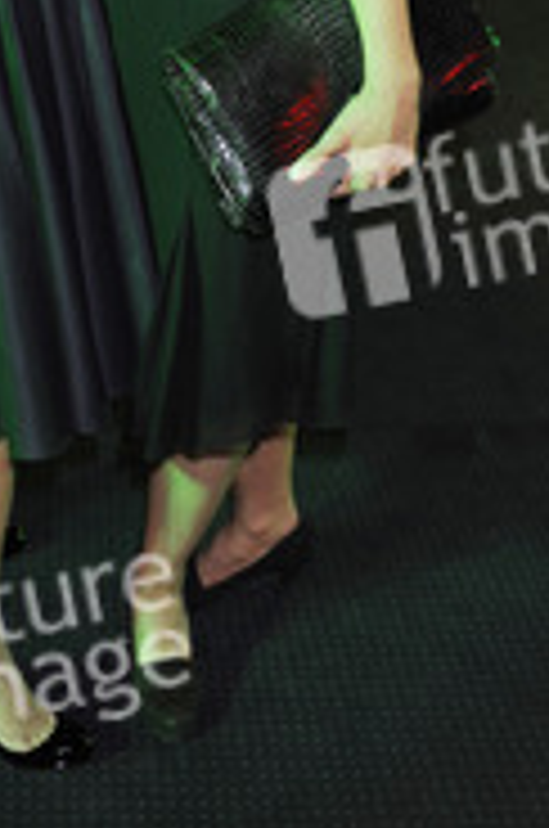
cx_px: 90
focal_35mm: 61
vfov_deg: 30.4
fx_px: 1401
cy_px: -14
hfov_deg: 21.8
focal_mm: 28
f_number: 5.6
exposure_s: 1/15
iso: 1000
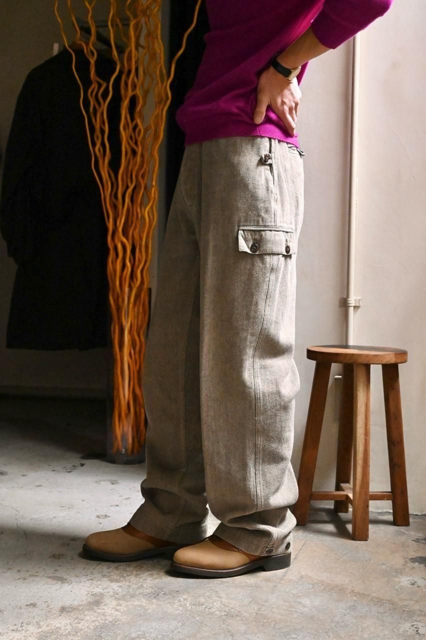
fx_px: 870
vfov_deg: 40.3
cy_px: 320
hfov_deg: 27.5
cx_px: 213
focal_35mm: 49
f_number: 6.3
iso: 10000
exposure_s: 1/100
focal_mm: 49
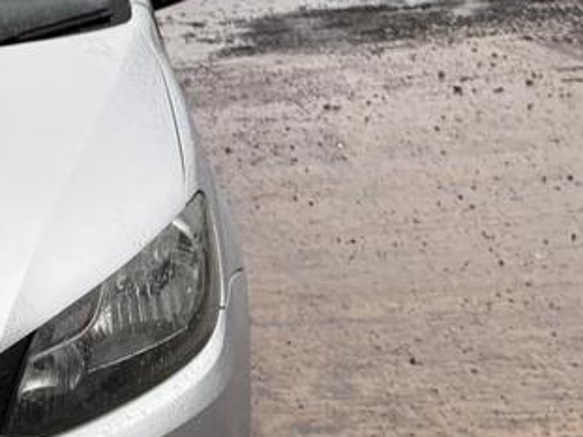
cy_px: 251
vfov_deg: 19.6
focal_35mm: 75
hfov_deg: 22.6
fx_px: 1263
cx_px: -219
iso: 64
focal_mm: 5.96
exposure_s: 1/122
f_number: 1.6
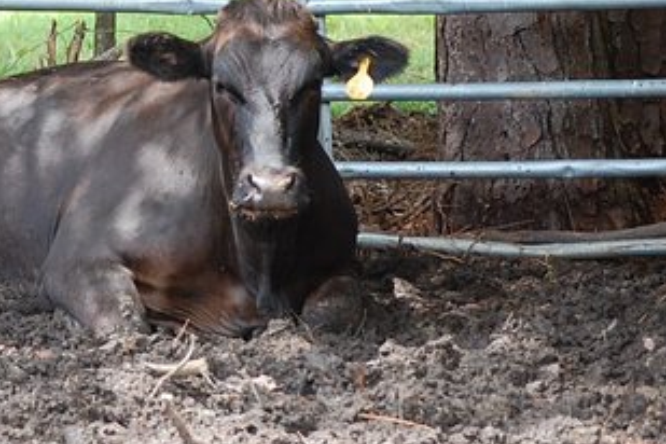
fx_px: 5106
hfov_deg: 7.4
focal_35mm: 276
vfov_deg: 5.0
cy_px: 42
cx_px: -74
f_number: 4.5
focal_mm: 80
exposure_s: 1/250
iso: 400
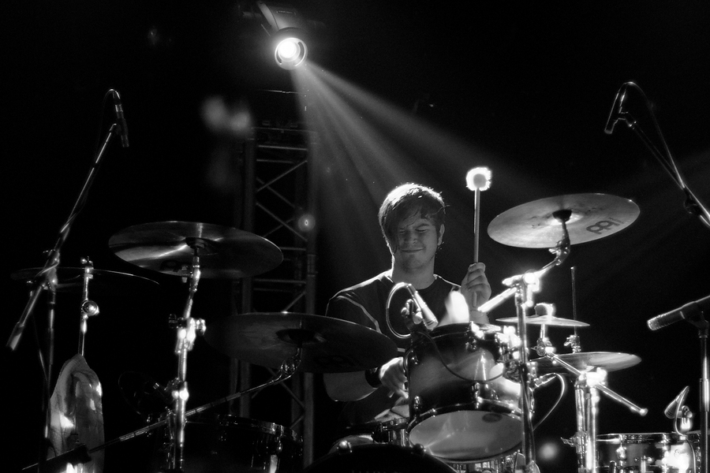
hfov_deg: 27.0
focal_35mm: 75
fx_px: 1479
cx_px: 355
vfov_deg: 18.2
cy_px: 236
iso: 800
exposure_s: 1/80
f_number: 1.4
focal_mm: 50
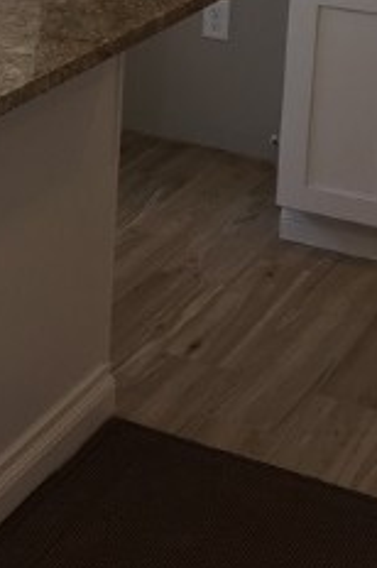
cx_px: -211
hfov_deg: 12.8
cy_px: -86
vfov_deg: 19.4
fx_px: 1575
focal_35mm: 100
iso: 32
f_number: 2.2
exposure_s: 1/60
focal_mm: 4.15
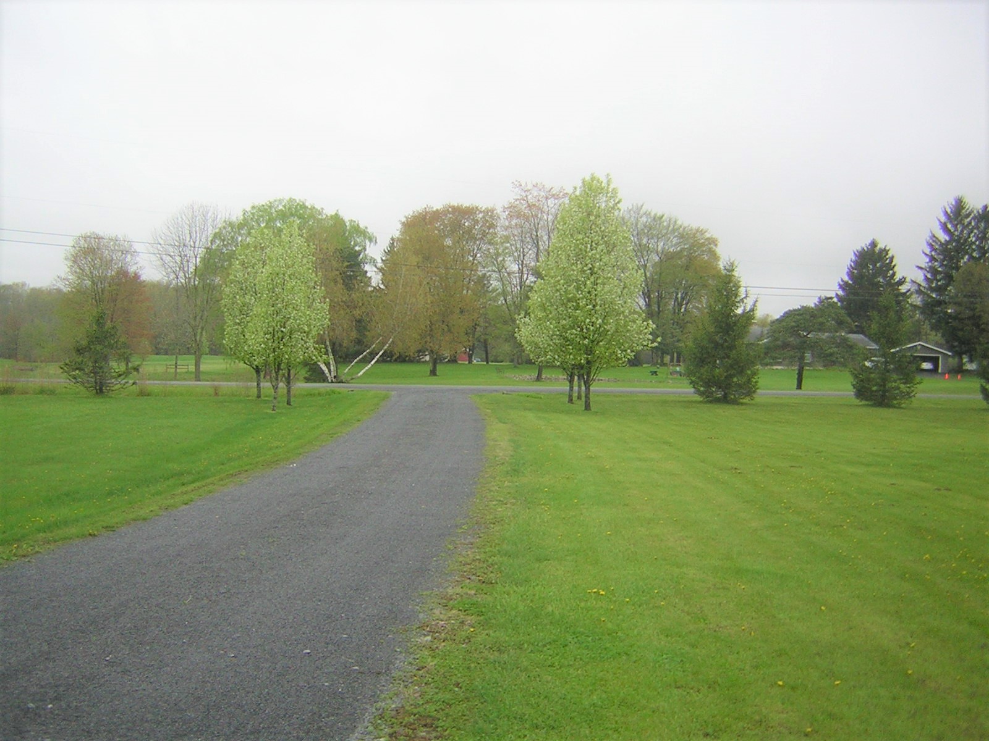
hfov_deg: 51.4
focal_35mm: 36
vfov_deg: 39.7
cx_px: 494
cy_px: 370
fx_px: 1029
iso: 50
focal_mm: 4.7
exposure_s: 1/458
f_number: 2.6
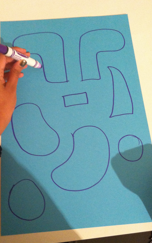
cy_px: 125
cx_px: 68
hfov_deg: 30.5
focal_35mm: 42
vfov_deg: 47.2
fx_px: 278
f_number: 2.8
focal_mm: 3.85
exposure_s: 1/17
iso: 500
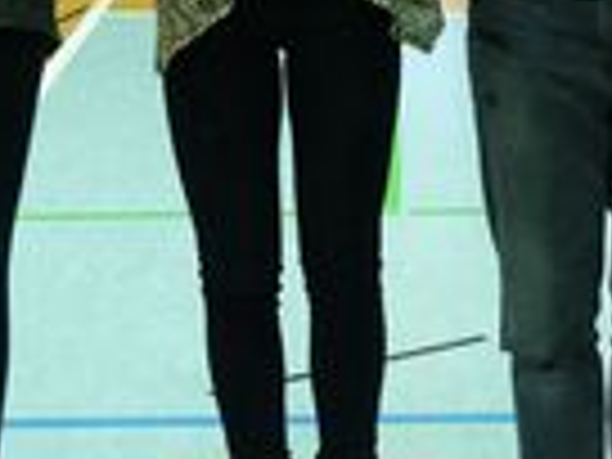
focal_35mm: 145
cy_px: -76
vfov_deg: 10.1
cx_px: 414
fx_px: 2564
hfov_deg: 13.6
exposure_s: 1/50
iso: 400
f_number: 2.8
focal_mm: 8.7
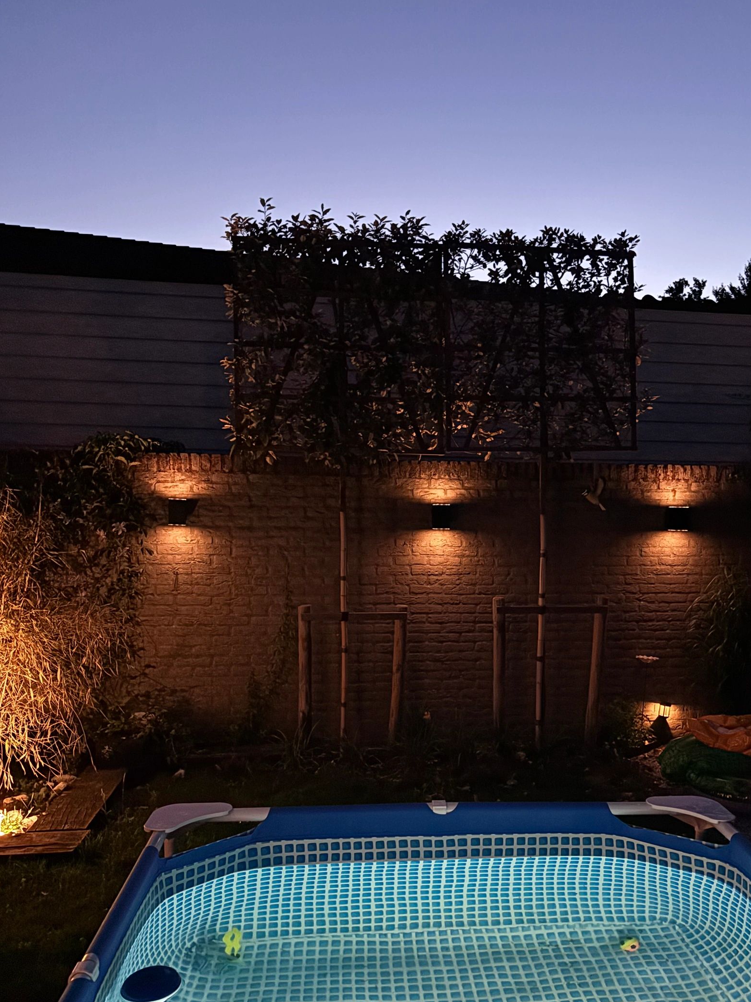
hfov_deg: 44.0
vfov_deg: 56.4
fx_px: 926
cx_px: 446
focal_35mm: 32
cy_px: 601
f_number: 1.6
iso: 1250
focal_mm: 5.96
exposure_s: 1/26
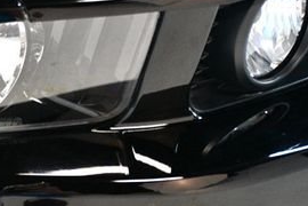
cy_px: 159
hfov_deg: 16.7
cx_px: 44
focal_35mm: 121
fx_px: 1035
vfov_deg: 11.3
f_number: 4.2
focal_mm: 34
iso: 3200
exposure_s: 1/80
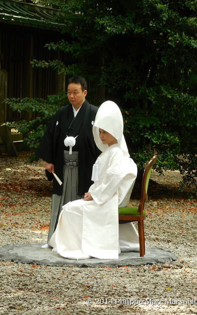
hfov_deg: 7.4
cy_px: 157
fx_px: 1530
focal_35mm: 178
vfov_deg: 11.8
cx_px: 89
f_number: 5.3
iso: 140
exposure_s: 1/60
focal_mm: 29.8
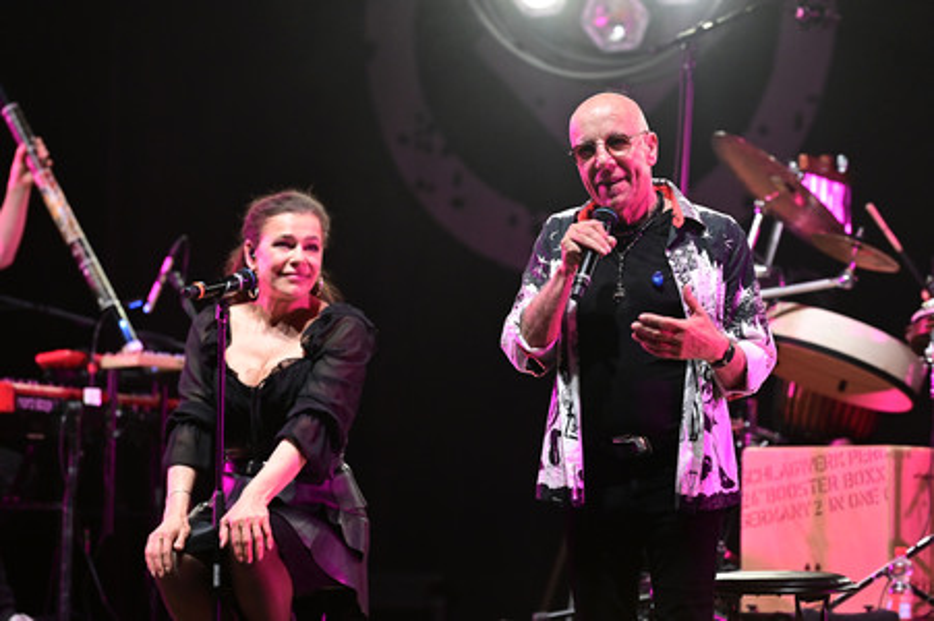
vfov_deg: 7.8
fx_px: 4537
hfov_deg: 11.8
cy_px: 310
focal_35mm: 175
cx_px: 467
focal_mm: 175
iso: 3200
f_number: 4
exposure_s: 1/320
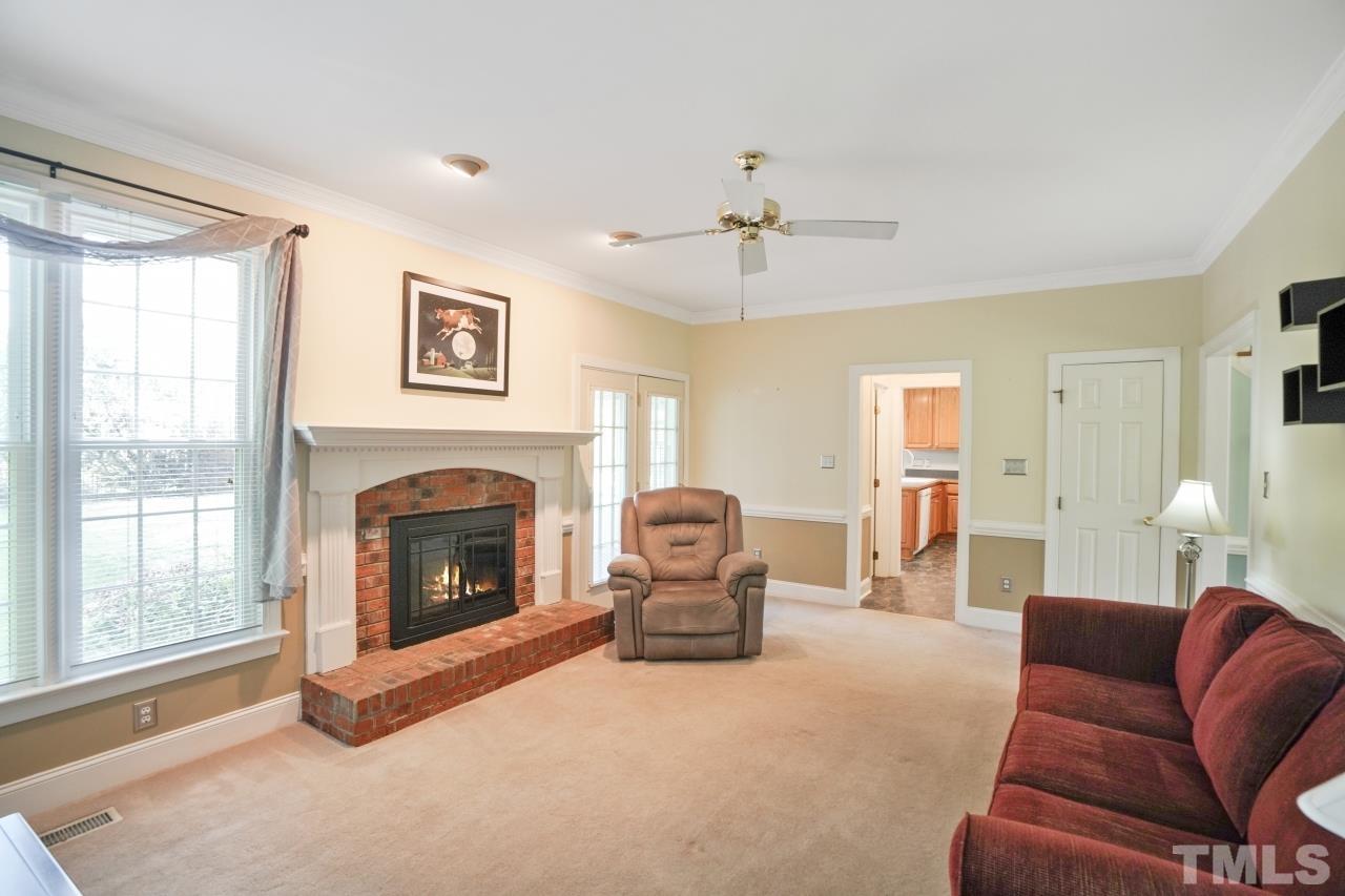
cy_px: 448
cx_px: 672
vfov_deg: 73.7
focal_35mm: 16
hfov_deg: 96.7
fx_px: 598
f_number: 7.1
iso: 640
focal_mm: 16
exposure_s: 1/13
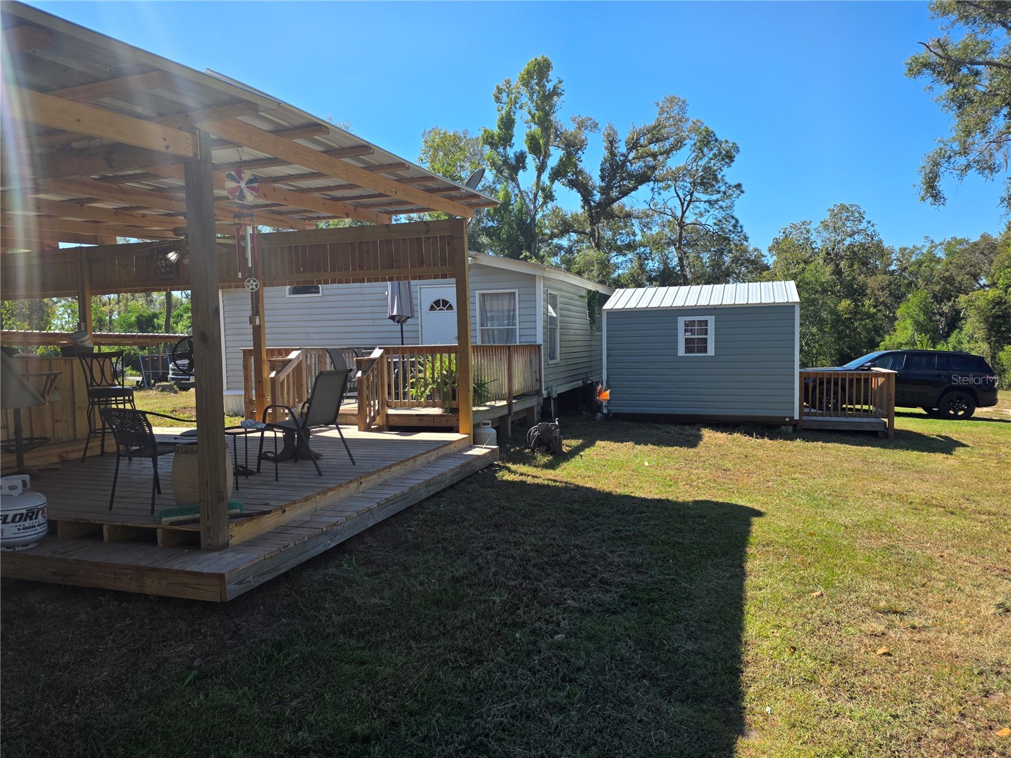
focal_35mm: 23
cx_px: 506
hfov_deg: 73.9
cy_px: 379
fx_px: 672
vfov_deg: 58.9
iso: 80
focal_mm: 6.25
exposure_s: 1/3291
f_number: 1.7
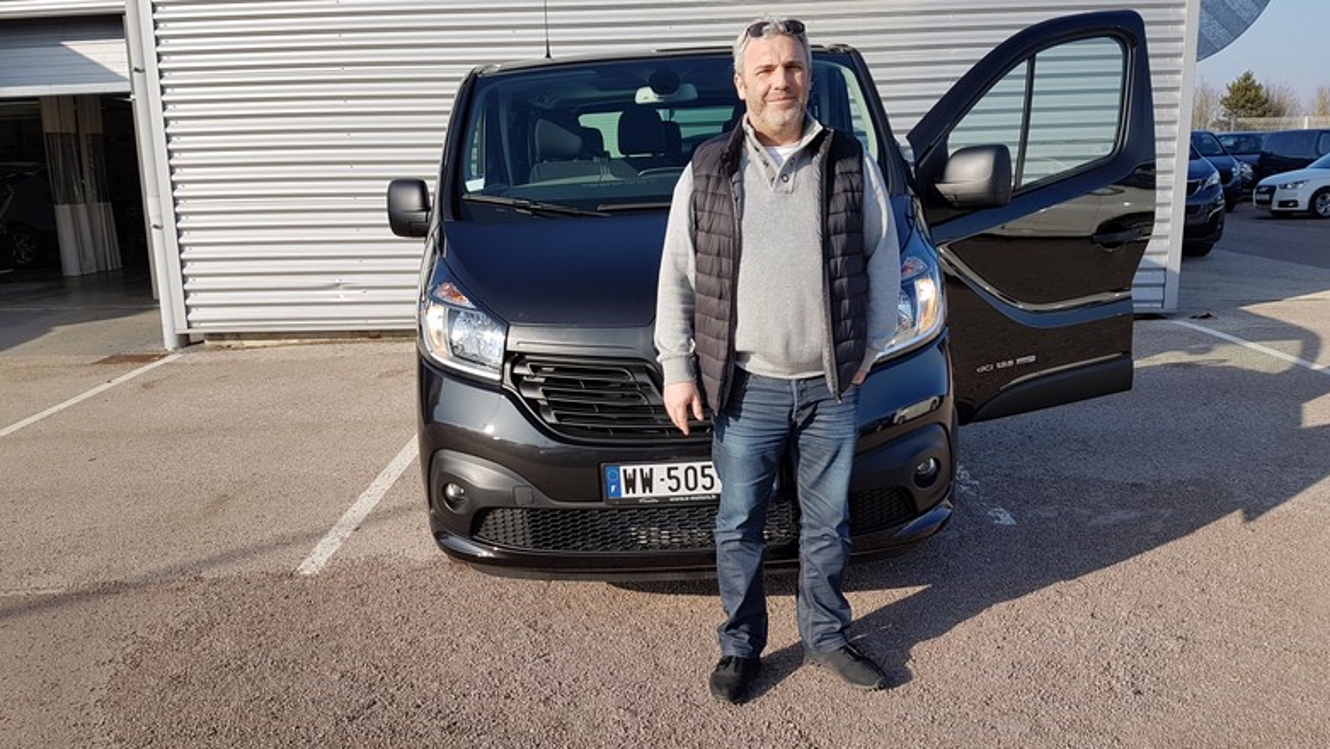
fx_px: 1023
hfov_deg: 66.0
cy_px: 368
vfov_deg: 40.2
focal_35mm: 29
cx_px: 659
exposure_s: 1/1632
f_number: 1.7
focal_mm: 4.2
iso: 40
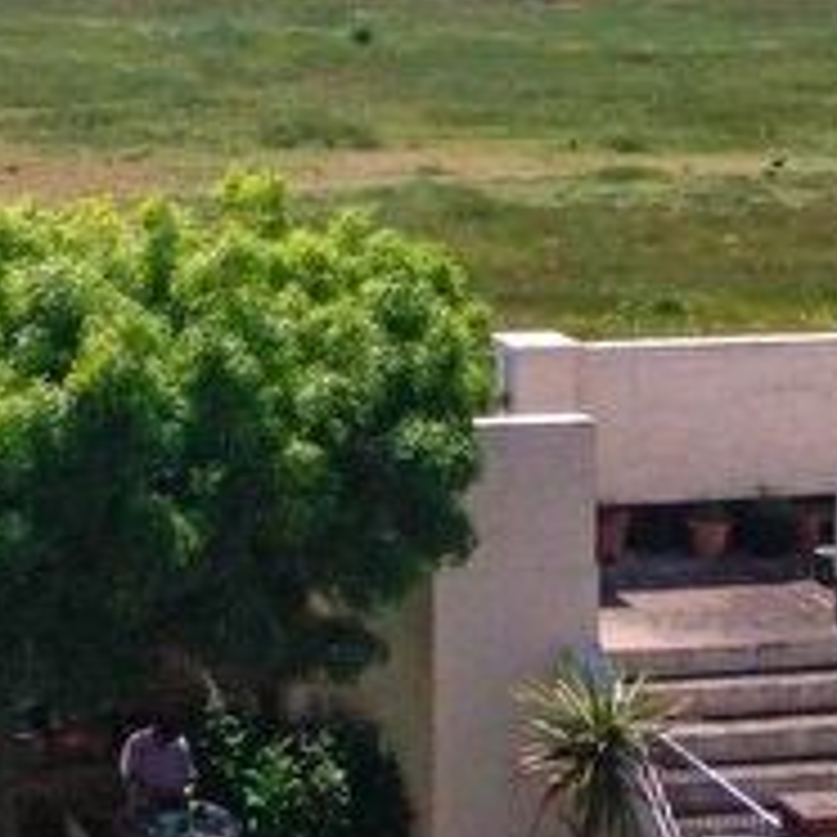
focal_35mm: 93
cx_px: -112
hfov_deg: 17.9
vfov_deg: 17.9
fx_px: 2544
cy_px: -119
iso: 64
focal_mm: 3.7
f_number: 1.9
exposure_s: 1/4000
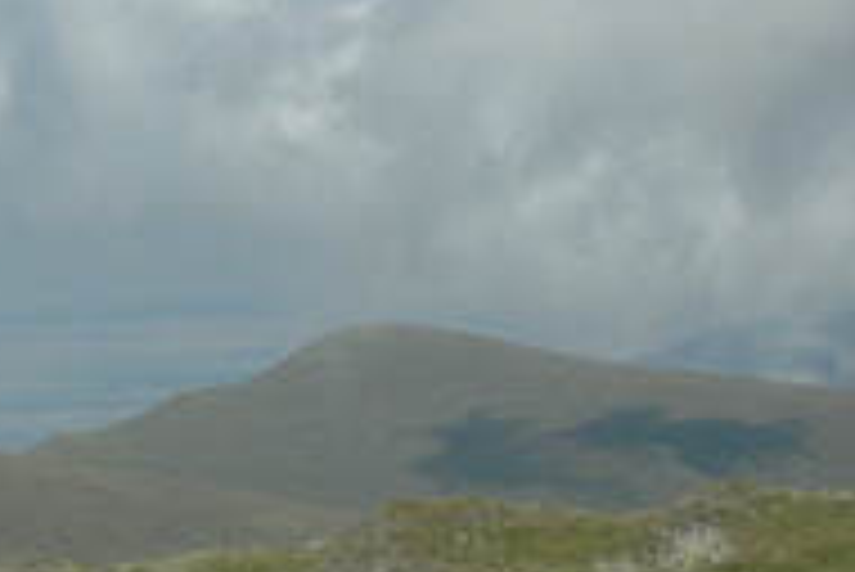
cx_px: -144
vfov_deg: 7.6
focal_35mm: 176
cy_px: 957
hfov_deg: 11.5
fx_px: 4180
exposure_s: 1/400
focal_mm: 31
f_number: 10
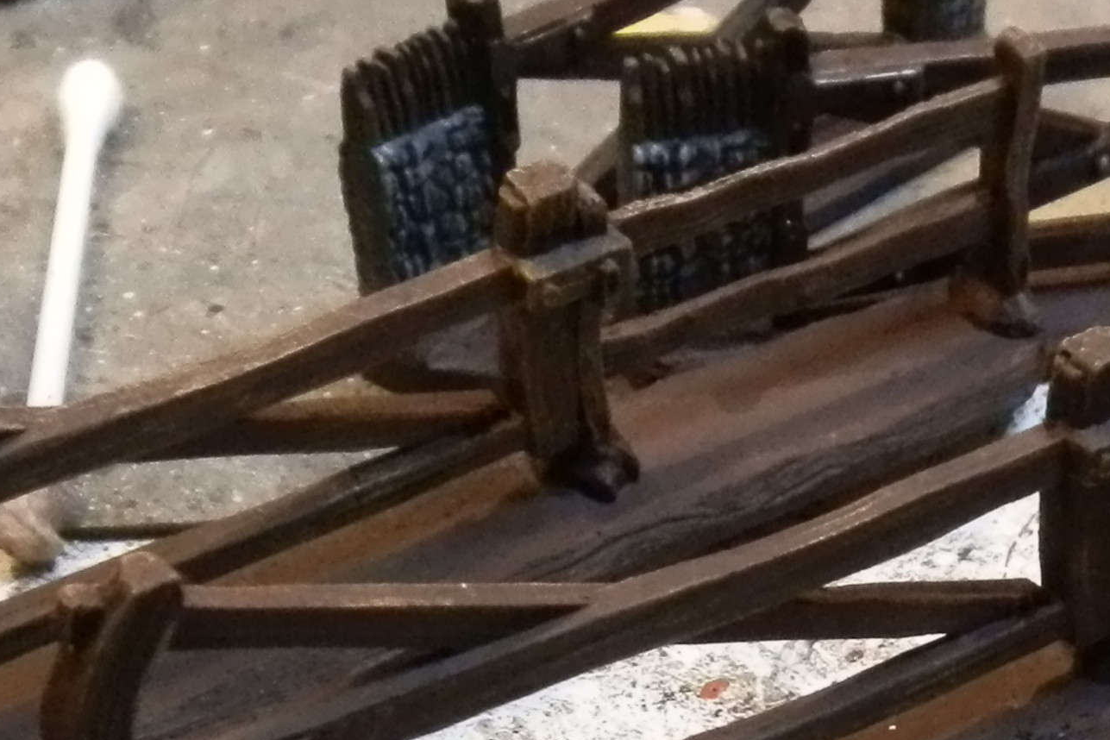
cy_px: 1039
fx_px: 2991
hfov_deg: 20.6
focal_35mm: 97
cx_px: 1011
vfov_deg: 13.4
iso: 400
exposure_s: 1/100
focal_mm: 5
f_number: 3.1
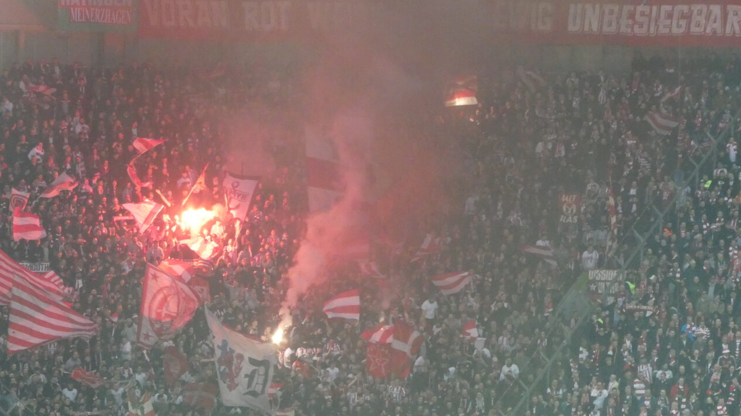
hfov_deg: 11.0
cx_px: 309
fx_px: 3850
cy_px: 241
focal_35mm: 196
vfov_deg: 6.2
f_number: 5.4
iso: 800
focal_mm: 25.6
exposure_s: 1/80
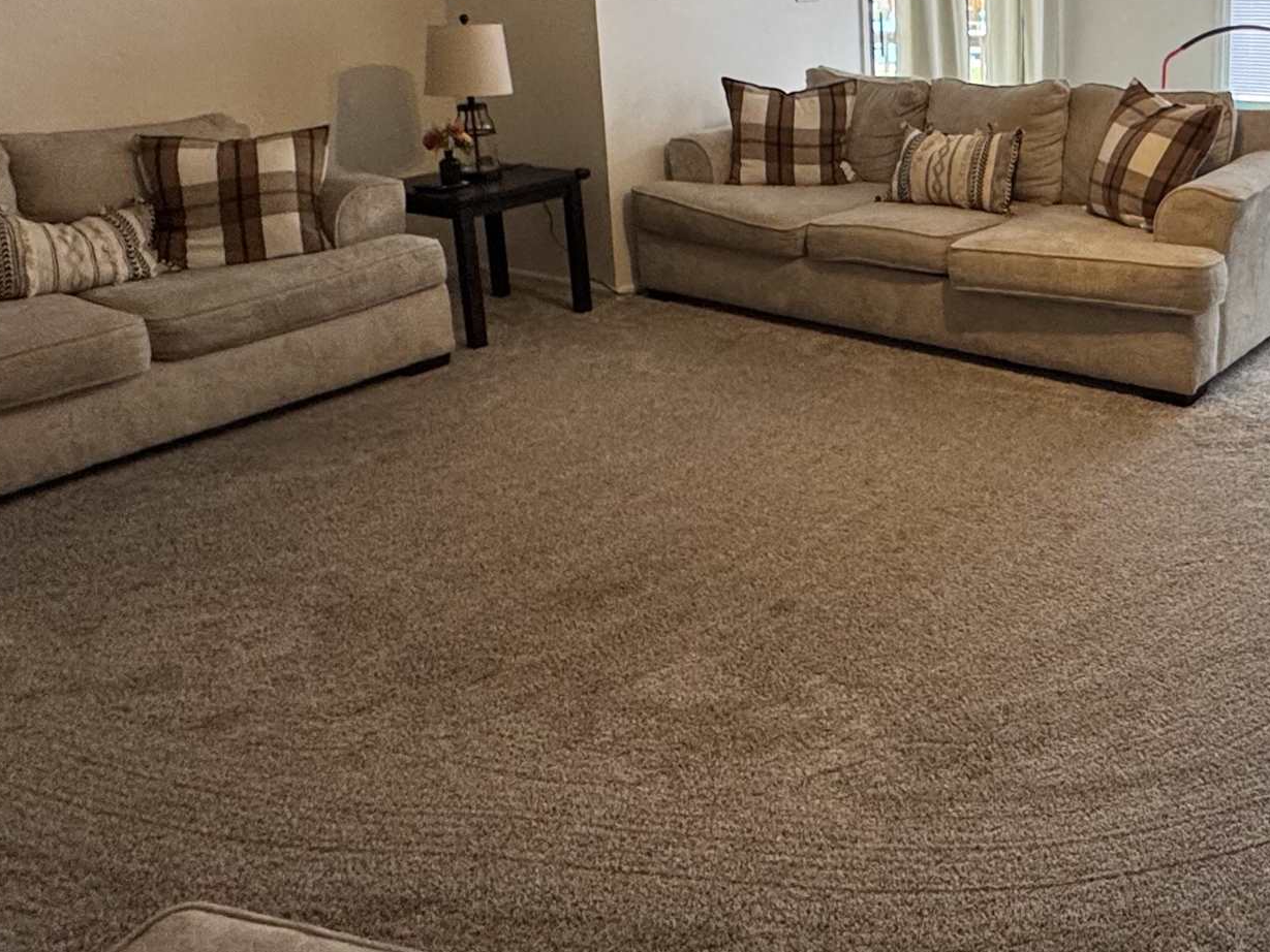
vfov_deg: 39.2
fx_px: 1284
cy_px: 199
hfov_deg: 49.4
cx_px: 1027
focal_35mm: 35
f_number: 2.2
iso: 320
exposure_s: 1/120
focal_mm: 2.22
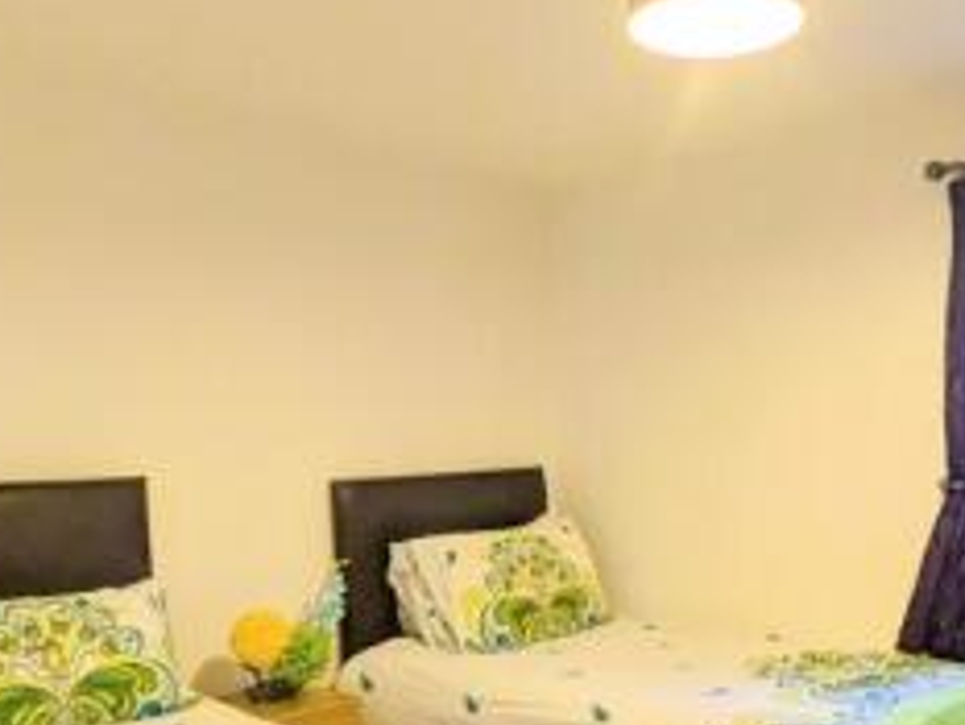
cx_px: 679
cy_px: 532
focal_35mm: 35
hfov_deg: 51.1
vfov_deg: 39.8
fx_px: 976
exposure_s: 1/33.3
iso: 119
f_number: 2.2
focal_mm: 1.83
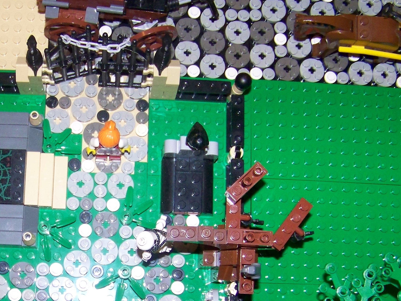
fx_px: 741
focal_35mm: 64
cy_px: 230
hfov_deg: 29.5
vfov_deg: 22.7
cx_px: 78
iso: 200
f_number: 2.8
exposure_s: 1/30
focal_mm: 5.85
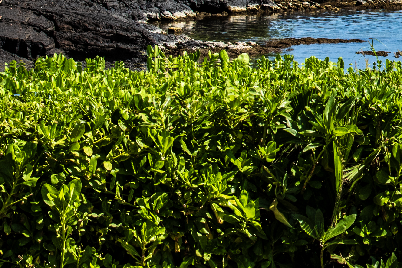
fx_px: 1787
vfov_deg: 8.4
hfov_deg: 12.2
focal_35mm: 160
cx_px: 604
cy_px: -104
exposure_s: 1/800
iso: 200
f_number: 8
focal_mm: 46
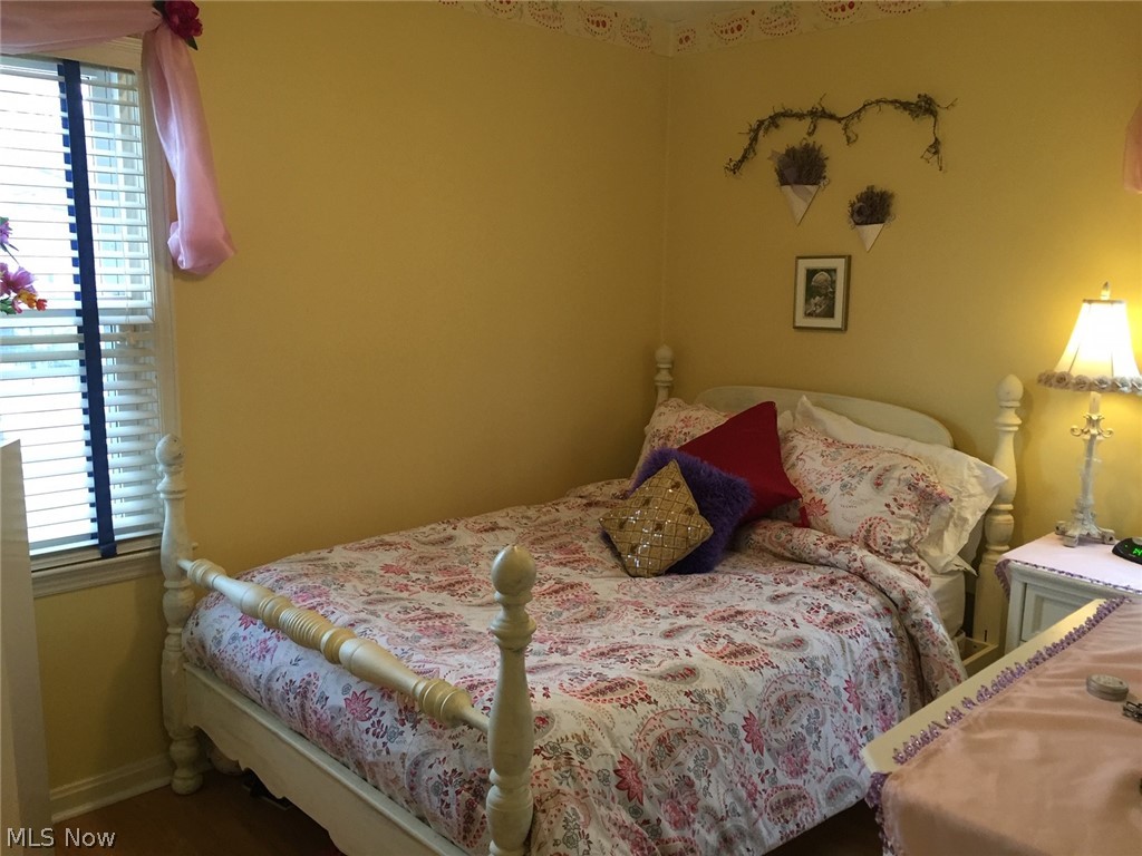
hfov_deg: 61.7
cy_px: 428
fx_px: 957
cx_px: 571
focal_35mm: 29
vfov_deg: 48.2
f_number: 2.2
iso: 125
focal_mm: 4.15
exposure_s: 1/30
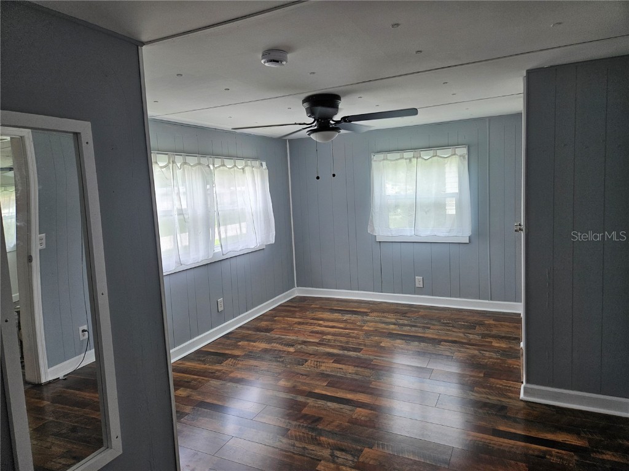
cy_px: 236
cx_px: 314
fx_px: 418
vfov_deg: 58.9
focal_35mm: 23
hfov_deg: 73.9
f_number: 1.8
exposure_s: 1/120
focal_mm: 5.4
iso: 50
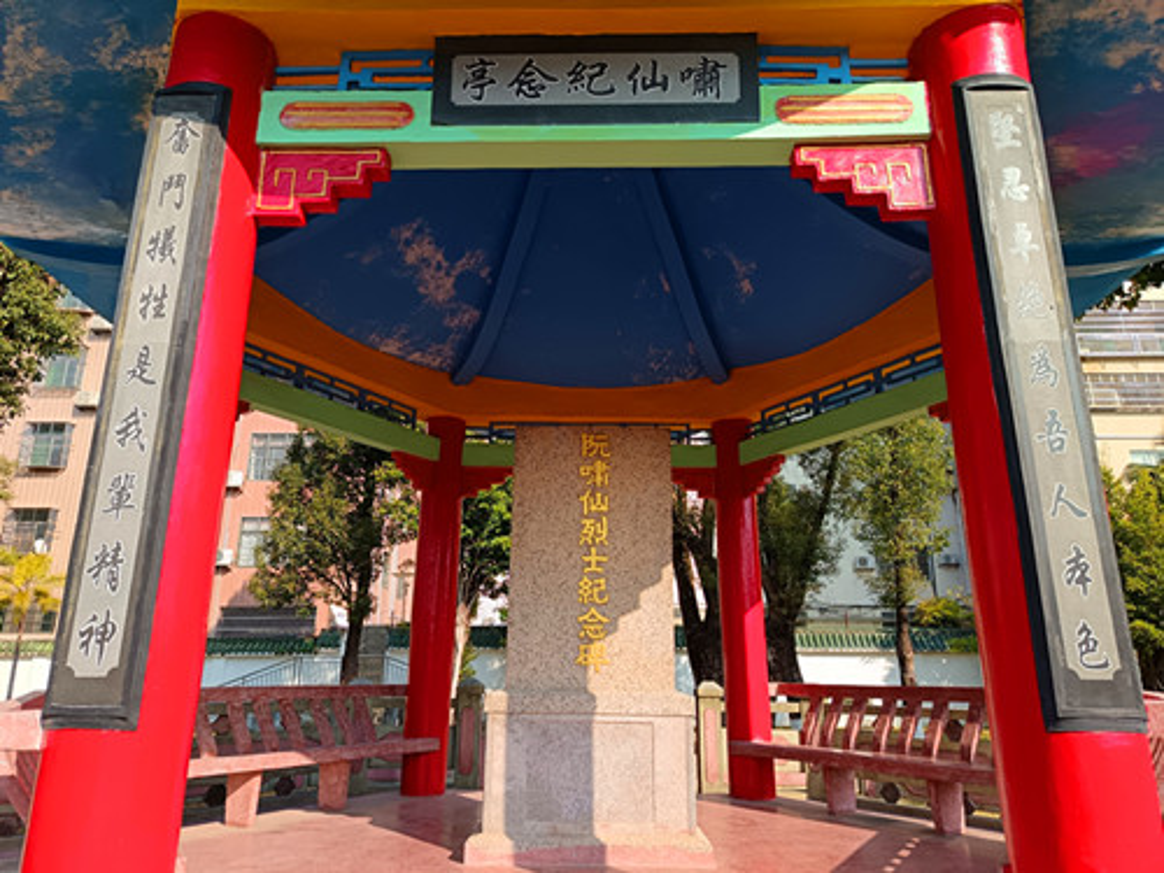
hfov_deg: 71.6
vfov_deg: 56.8
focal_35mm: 24
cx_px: 582
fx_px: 807
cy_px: 436
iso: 393
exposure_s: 1/900
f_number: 1.75
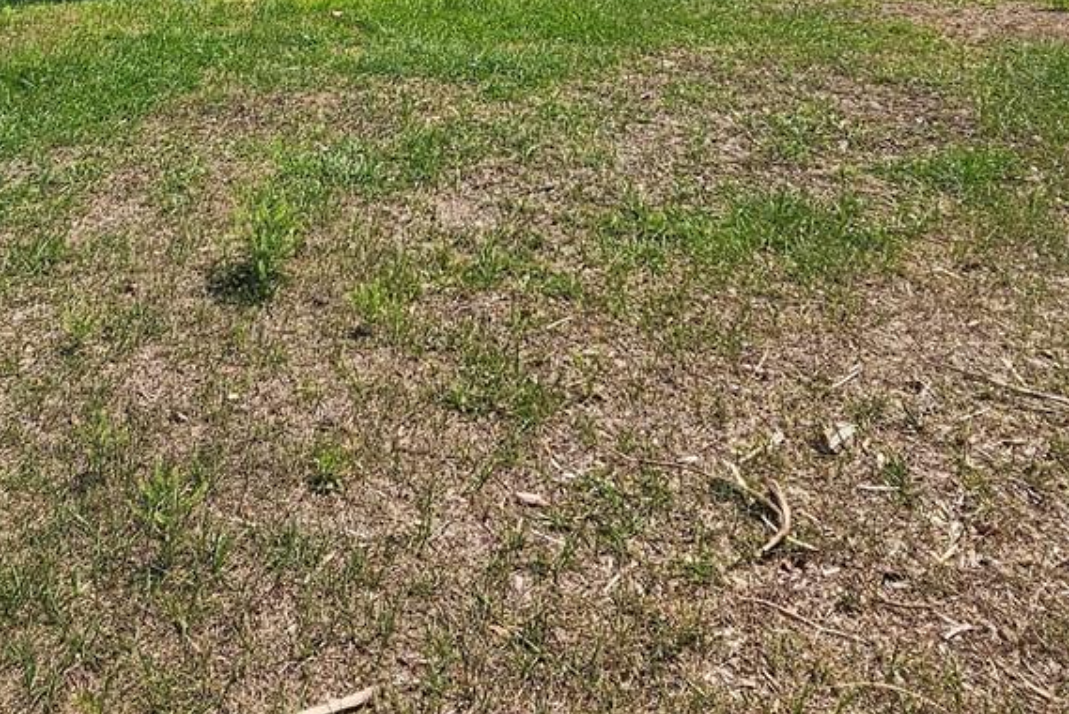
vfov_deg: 28.4
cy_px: -231
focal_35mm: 38
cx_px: 372
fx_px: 1129
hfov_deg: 49.9
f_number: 2.2
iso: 50
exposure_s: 1/1973
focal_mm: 2.2
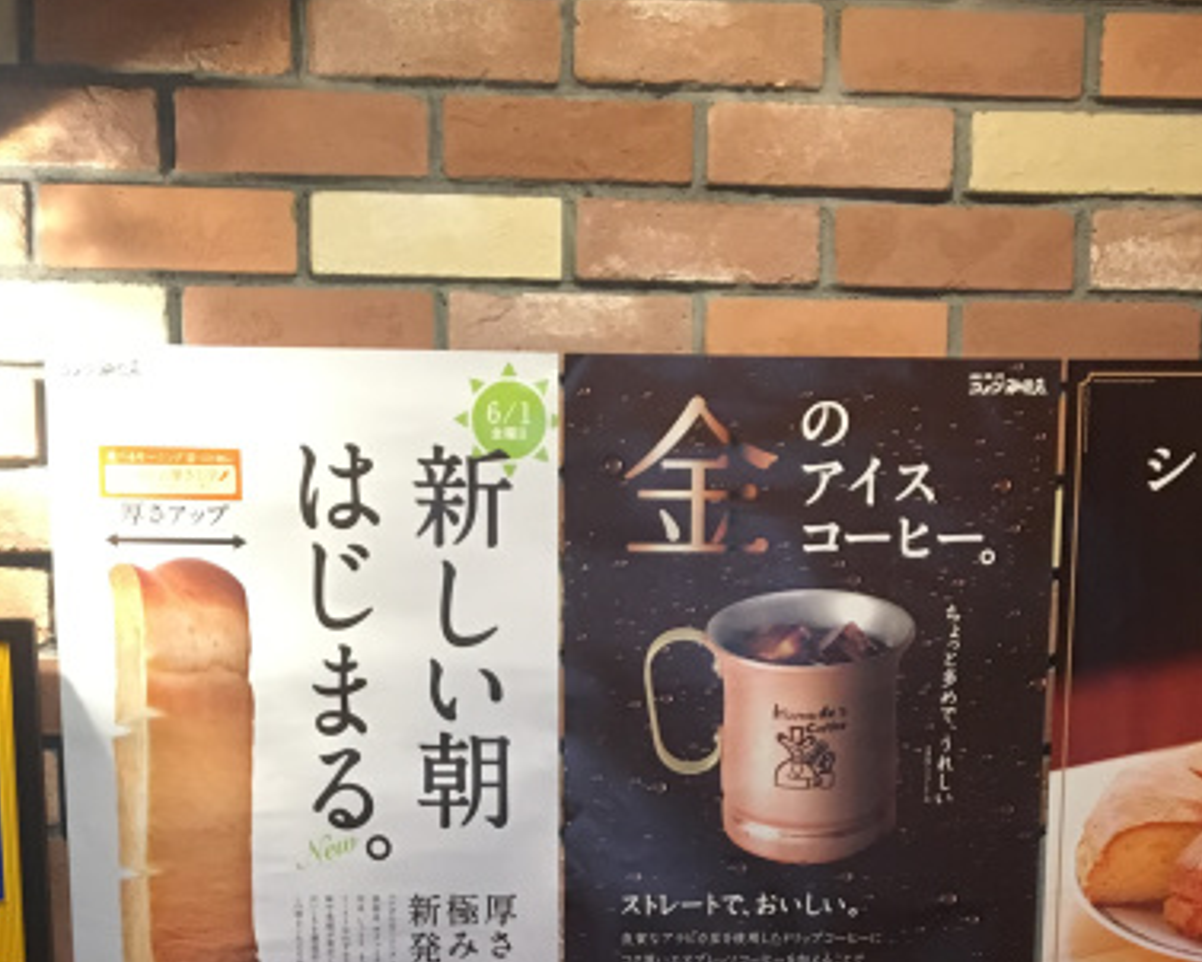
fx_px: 2136
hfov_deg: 31.4
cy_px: 1102
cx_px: 603
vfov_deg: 23.6
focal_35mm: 60
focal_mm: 4.15
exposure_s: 1/30
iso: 200
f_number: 2.2
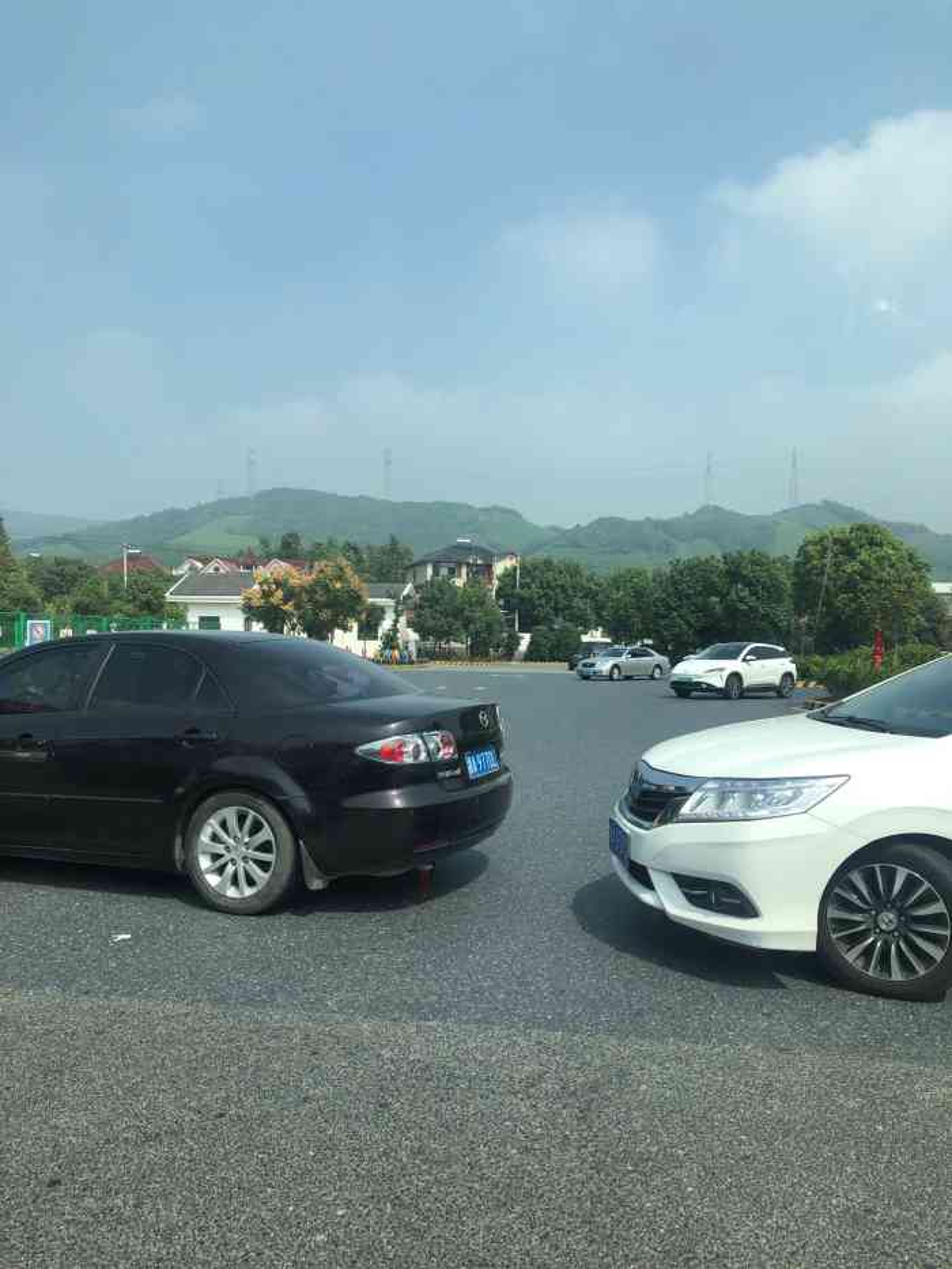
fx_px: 1026
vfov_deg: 63.4
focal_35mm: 28
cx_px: 476
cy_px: 634
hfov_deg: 49.8
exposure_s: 1/1548
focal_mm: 3.99
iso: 20
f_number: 1.8
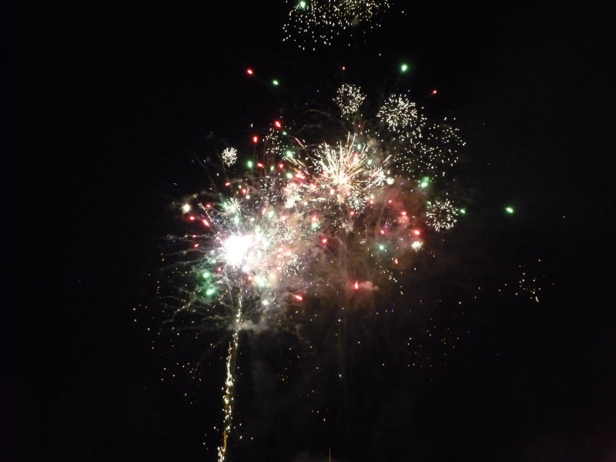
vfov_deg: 23.7
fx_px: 1103
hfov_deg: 31.2
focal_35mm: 62
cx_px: 308
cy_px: 231
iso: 800
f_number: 3.7
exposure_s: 1/25
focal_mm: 10.2
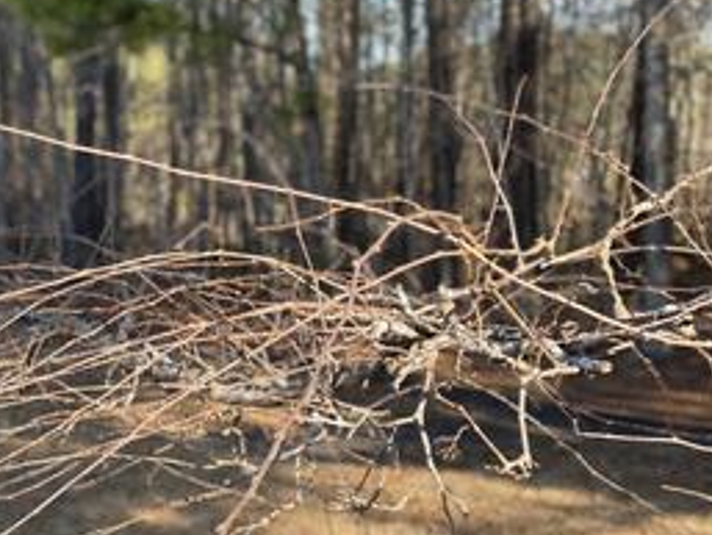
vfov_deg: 18.2
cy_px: 330
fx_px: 1667
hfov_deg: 23.9
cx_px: 186
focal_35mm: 81
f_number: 2
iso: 32
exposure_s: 1/329
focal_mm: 6
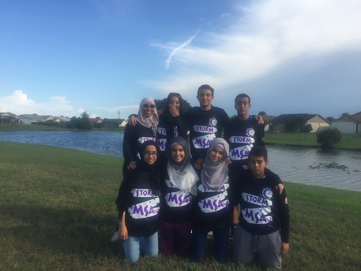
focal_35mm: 29
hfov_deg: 61.7
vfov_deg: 48.2
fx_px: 302
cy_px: 136
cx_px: 180
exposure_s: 1/1014
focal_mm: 4.15
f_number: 2.2
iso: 32
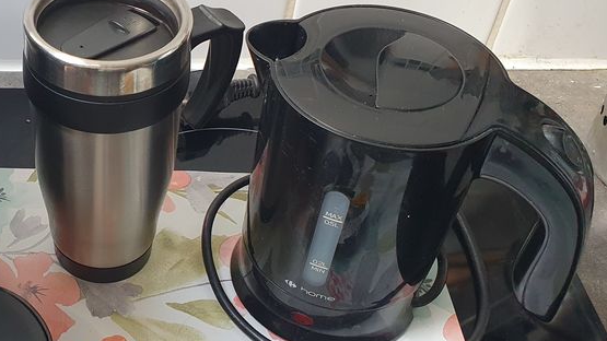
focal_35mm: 51
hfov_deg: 38.5
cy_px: 200
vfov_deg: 23.5
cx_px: 94
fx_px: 821
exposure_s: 1/50
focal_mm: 4.32
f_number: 2.4
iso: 200
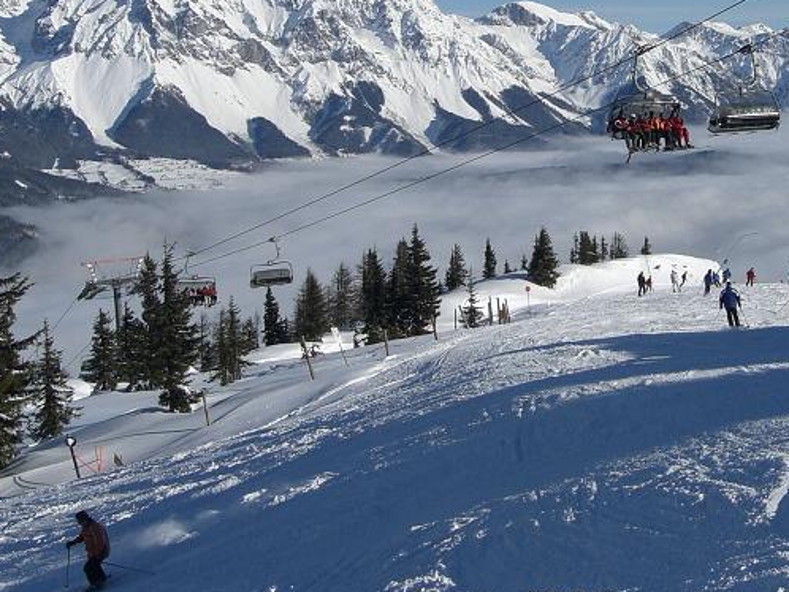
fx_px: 1391
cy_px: 136
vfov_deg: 23.8
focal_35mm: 61
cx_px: 542
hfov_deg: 31.4
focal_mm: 6.3
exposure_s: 1/1600
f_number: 4.4
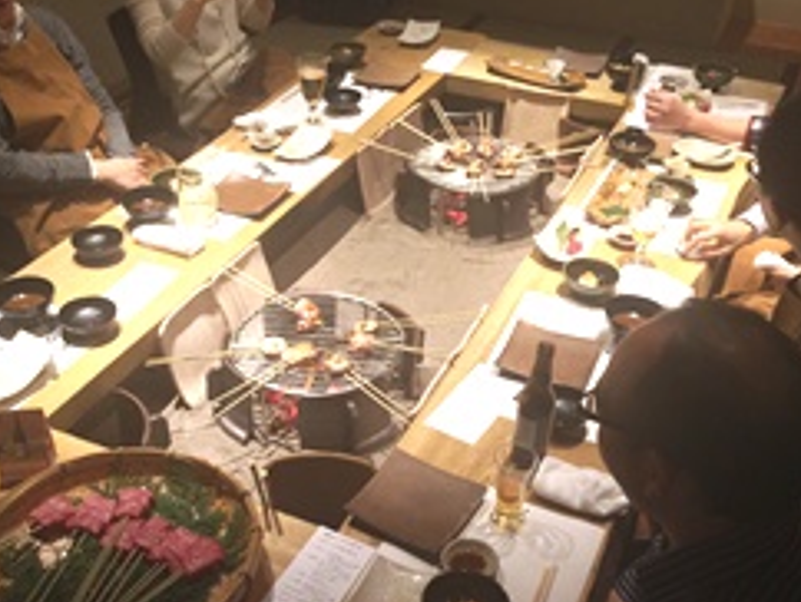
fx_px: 973
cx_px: 362
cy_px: 349
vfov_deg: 34.3
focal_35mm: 42
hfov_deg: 44.7
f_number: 2.2
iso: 250
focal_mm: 4.15
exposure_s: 1/30
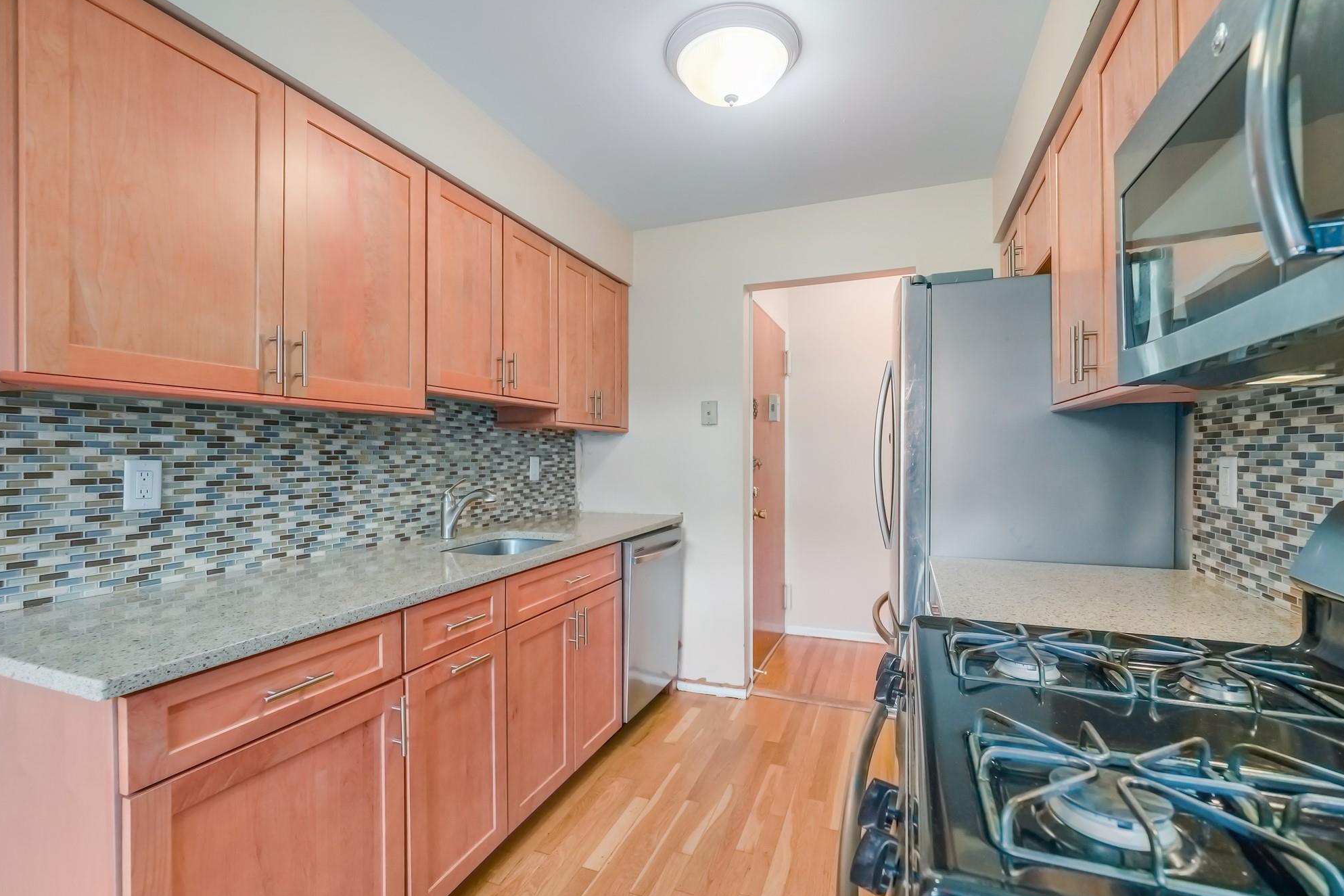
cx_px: 677
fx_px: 560
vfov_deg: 77.3
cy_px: 459
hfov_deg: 100.4
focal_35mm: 15
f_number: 2.8
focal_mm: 7
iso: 800
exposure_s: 1/25
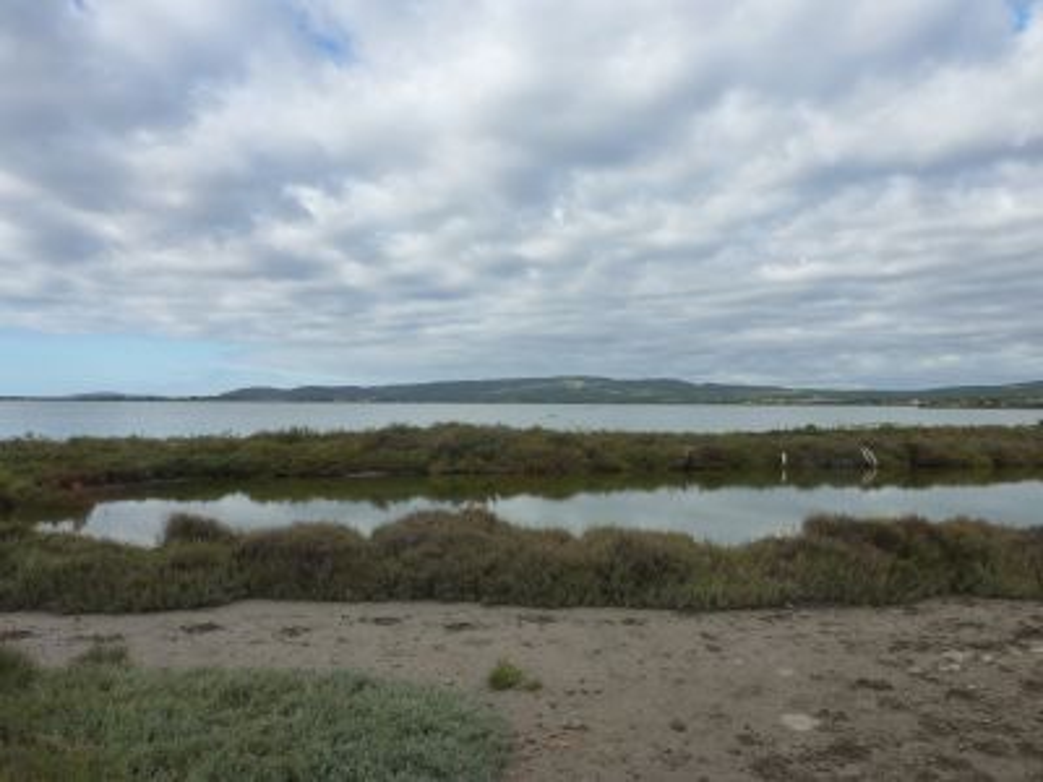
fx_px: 753
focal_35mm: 25
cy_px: 391
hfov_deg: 69.4
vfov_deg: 54.9
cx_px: 522
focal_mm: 4.1
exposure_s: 1/400
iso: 125
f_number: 4.5
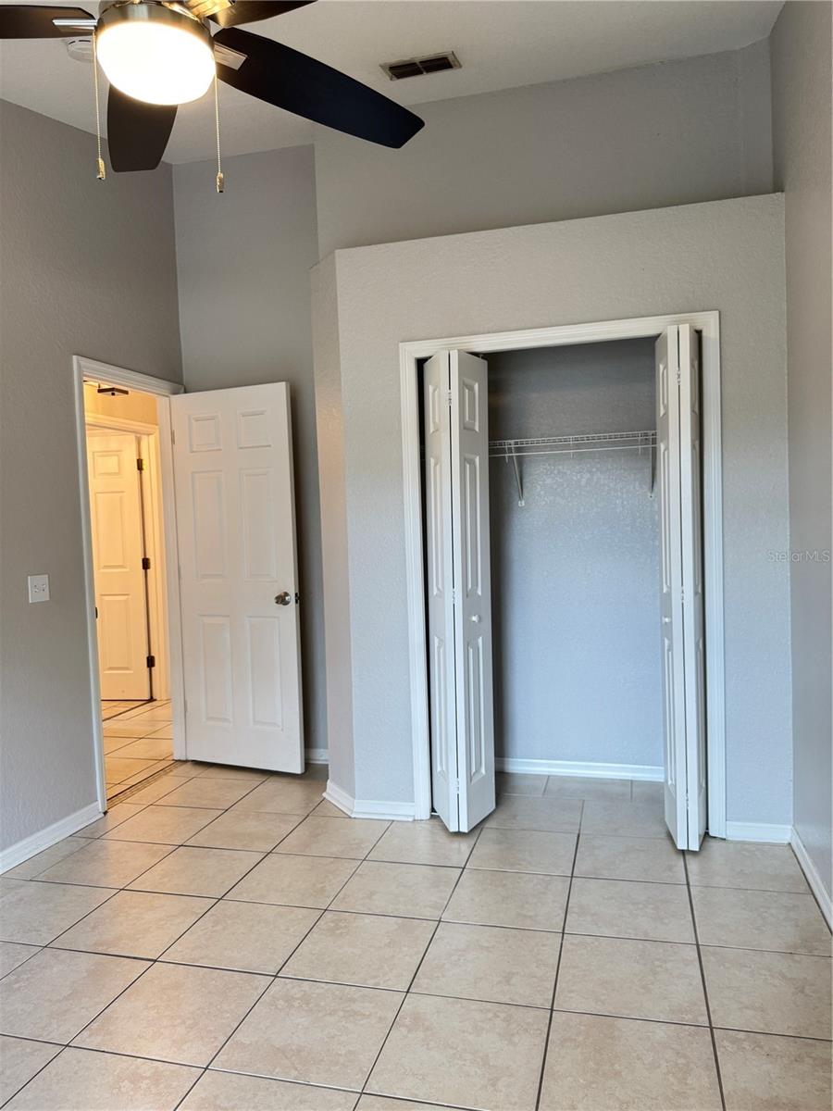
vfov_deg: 71.6
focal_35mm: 24
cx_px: 416
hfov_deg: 56.8
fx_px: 770
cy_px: 556
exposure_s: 1/60
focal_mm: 6.76
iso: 200
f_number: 1.78
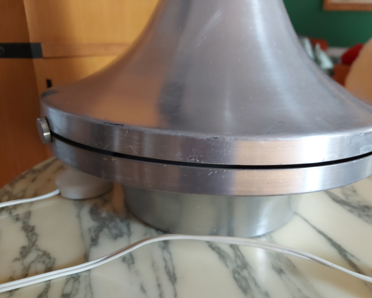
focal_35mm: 26
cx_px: 206
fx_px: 286
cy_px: 149
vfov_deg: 54.9
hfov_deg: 65.9
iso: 200
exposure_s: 1/50
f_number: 1.8
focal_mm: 5.23
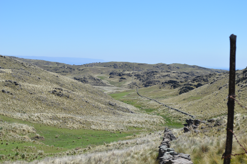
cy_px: 82
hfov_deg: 24.6
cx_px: 124
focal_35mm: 82
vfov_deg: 16.5
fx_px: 566
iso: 100
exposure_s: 1/250
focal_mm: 55
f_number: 8
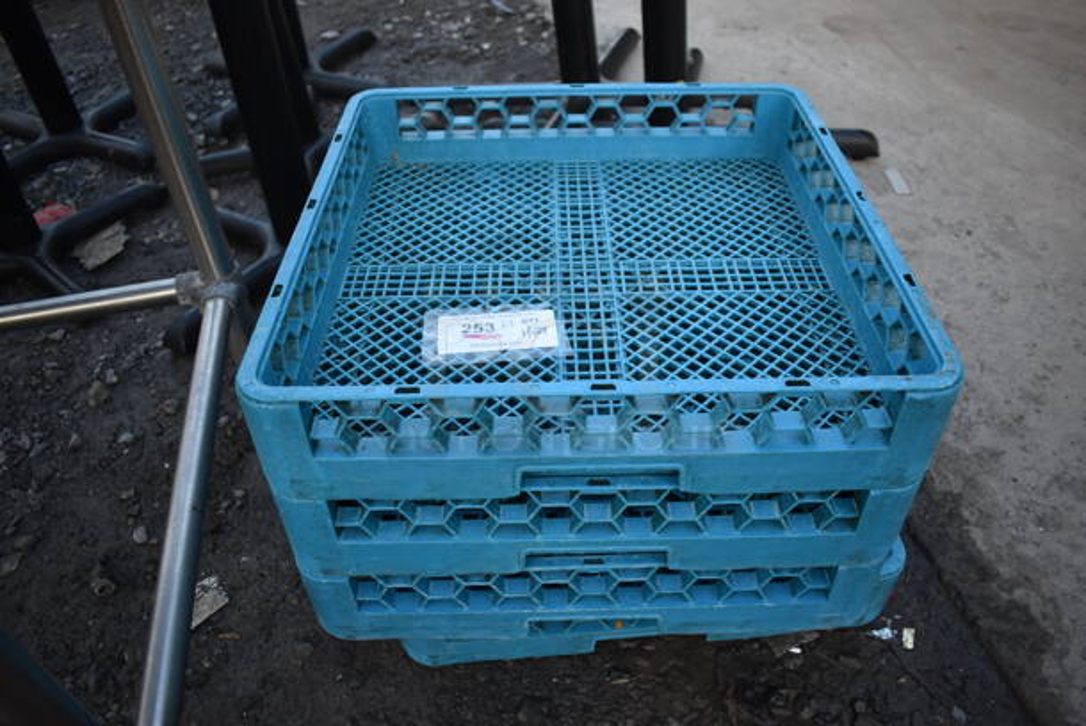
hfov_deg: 67.3
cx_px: 543
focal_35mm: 27
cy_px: 363
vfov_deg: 48.0
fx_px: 815
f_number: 3.5
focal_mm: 18
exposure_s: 1/250
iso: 400
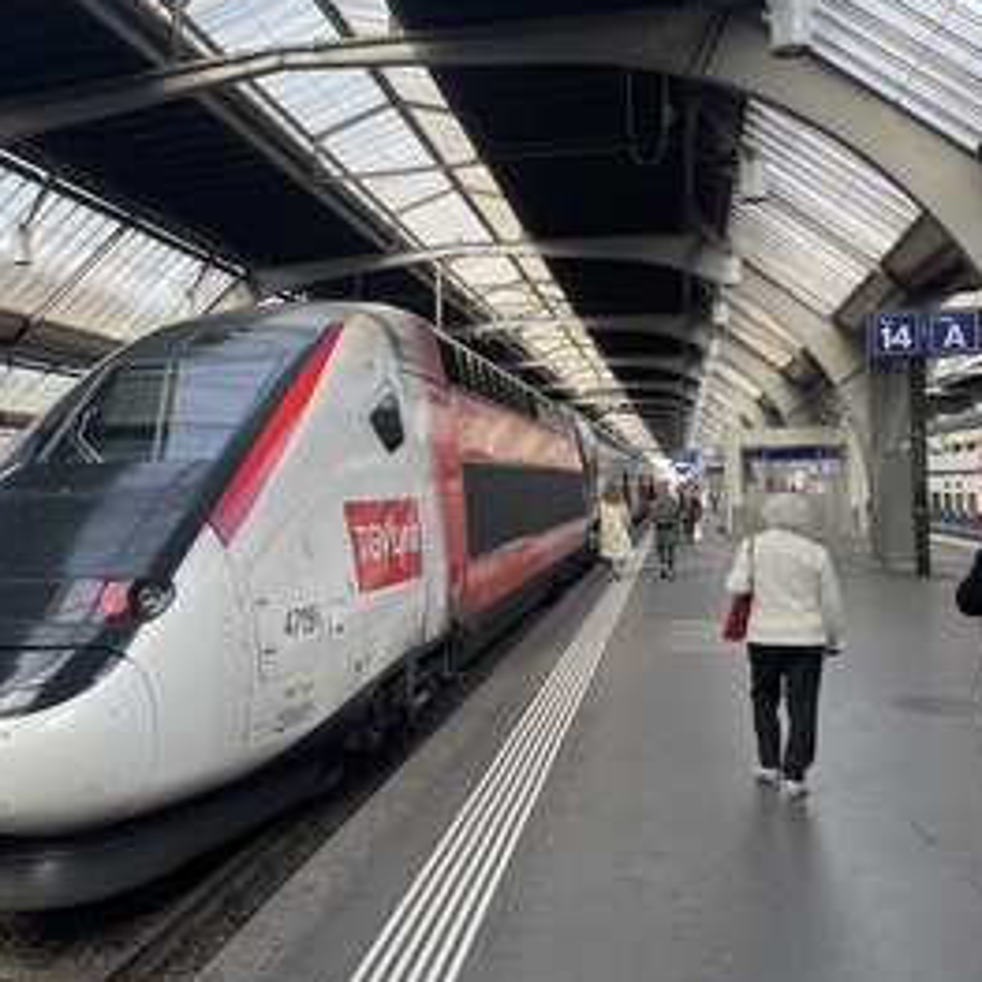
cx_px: 254
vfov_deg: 47.2
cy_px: 456
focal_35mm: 35
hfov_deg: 45.7
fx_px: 1123
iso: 32
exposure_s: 1/196
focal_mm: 4.2
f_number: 1.6
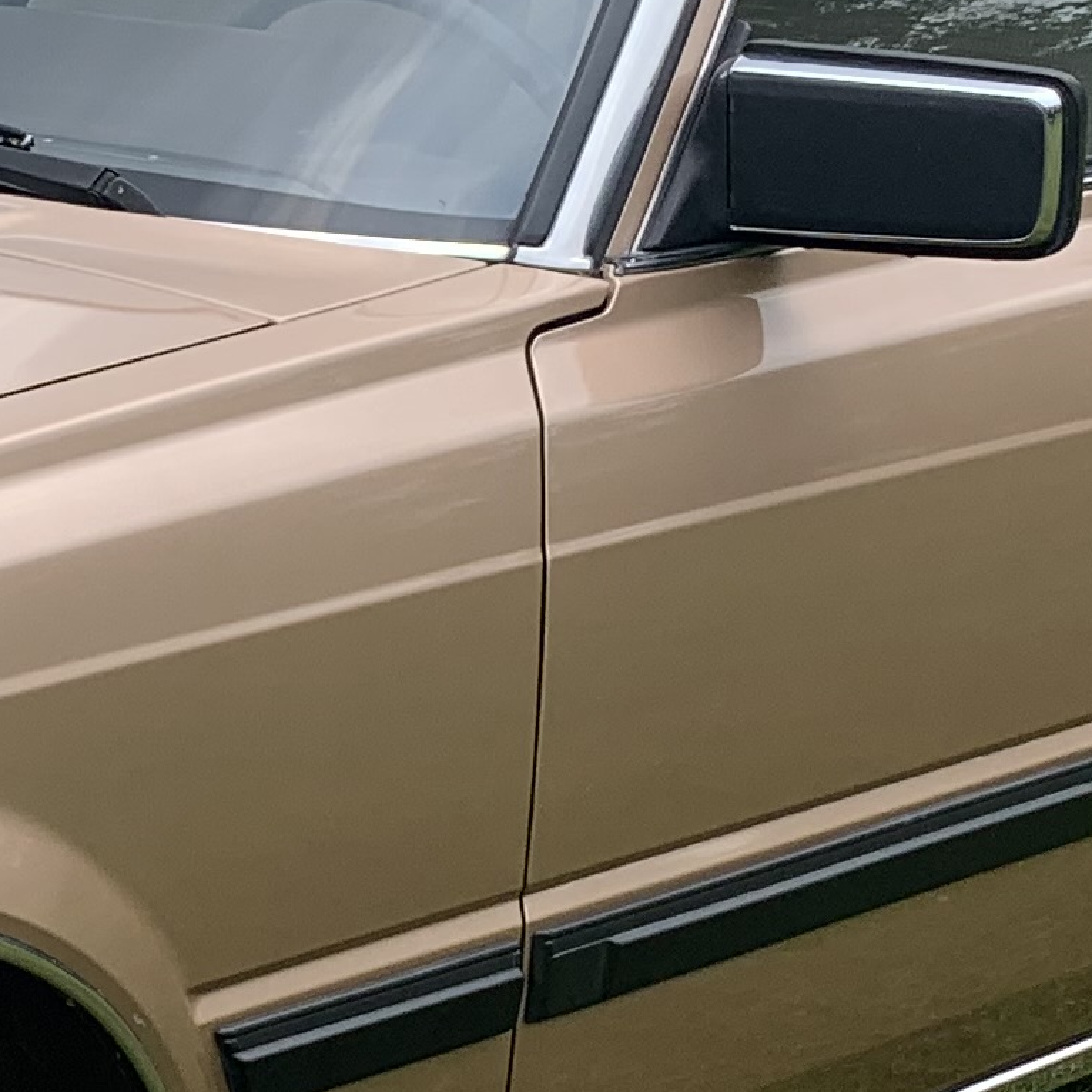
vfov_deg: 14.3
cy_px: 835
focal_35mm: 121
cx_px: -281
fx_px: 4319
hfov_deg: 13.9
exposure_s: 1/842
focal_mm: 4.25
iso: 25
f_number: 1.8
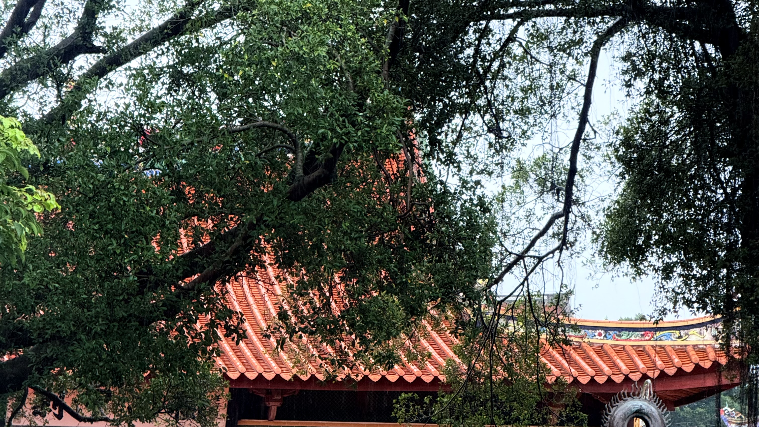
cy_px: 498
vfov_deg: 6.9
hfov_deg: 12.3
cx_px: 381
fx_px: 3522
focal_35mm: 175
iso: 160
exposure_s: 1/99
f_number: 2.8
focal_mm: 15.66
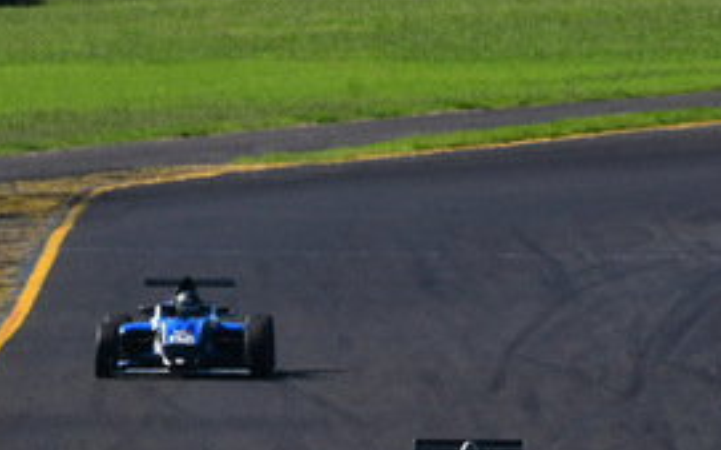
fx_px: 28356
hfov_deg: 1.5
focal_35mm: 1444
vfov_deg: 0.9
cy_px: 660
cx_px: 923
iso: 500
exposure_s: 1/640
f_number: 13
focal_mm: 320
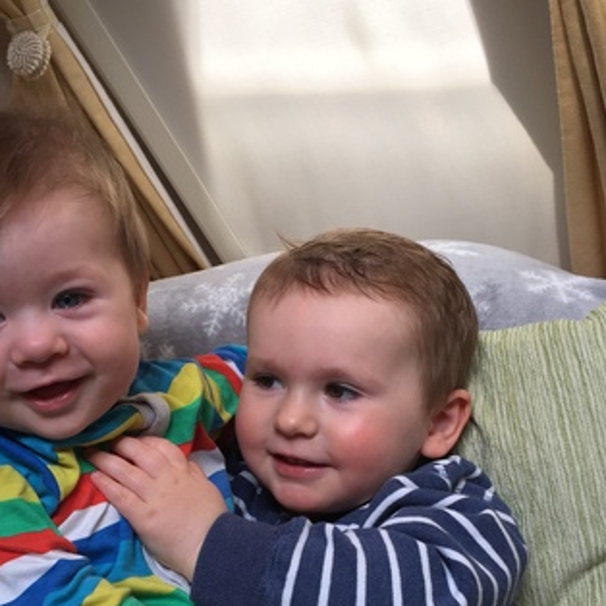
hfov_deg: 34.6
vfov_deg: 34.1
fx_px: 971
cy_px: 440
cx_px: 253
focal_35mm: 49
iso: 40
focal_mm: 4.15
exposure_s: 1/100
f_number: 2.2
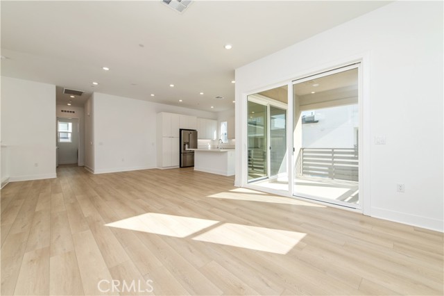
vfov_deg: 81.1
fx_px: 173
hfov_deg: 104.3
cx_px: 222
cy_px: 148
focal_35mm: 14
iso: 110
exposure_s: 1/125
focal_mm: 14
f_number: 5.6
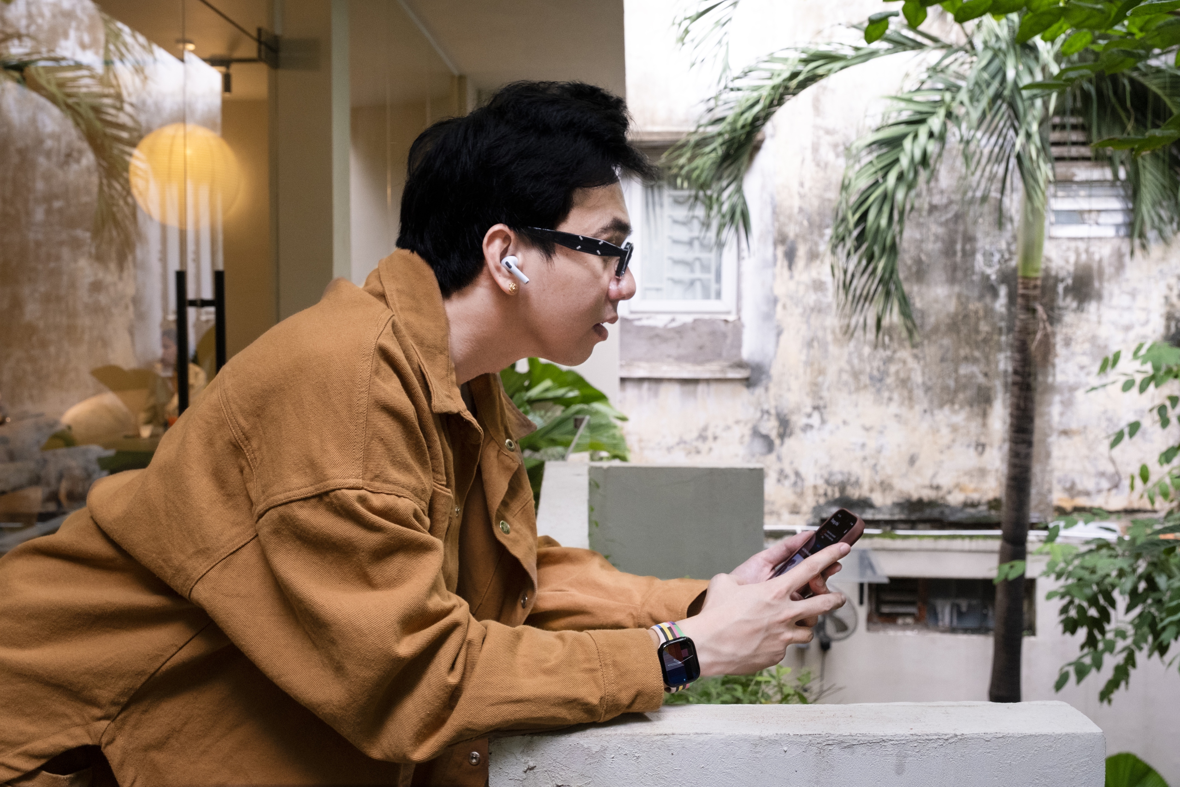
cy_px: 394
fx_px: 1082
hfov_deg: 57.2
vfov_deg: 40.0
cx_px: 590
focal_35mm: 33
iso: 1250
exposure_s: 1/80
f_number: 5.6
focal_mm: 22
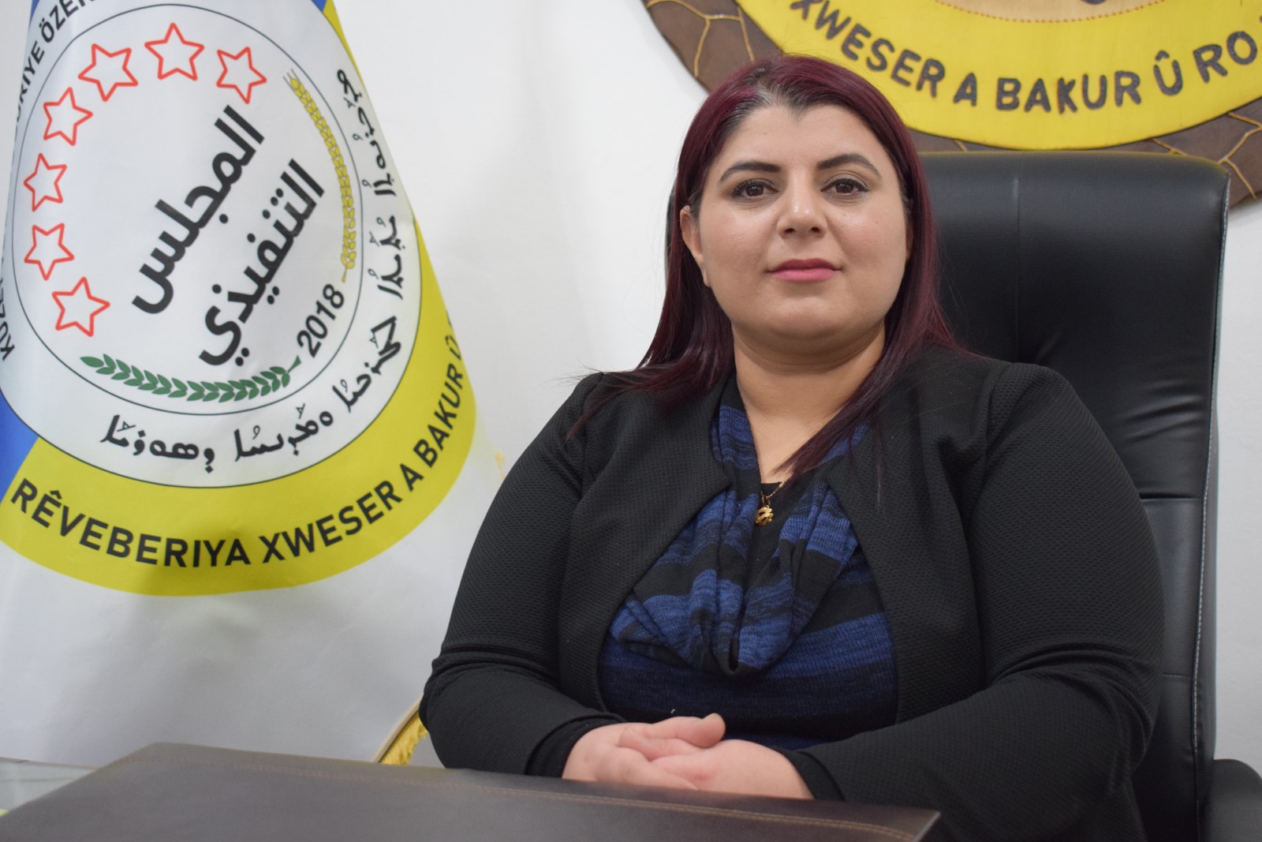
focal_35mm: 60
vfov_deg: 22.6
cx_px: 631
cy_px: 421
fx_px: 2103
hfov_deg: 33.4
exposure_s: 1/60
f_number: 4.8
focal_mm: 40
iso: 2500
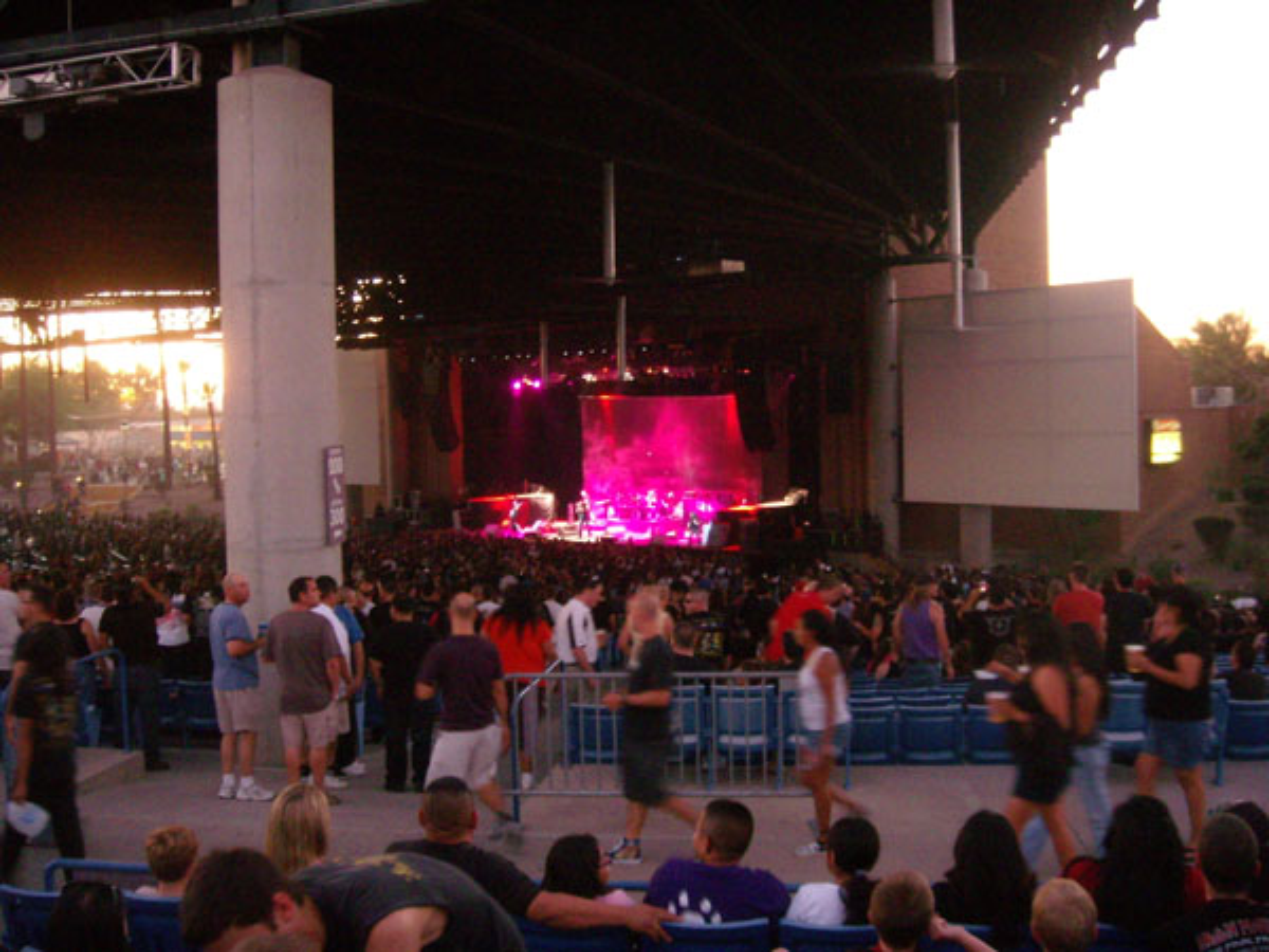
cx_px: 634
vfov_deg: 37.7
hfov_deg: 49.0
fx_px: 1393
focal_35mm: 38
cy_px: 476
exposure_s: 1/13.1
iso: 400
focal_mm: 6.4
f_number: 3.5
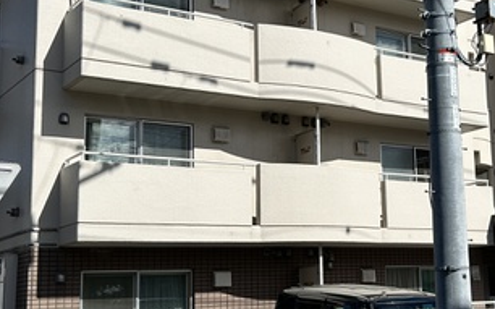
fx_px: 850
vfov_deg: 20.6
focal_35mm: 63
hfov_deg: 31.8
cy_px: 140
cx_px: 382
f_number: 1.5
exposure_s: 1/8000
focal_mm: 5.7
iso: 50
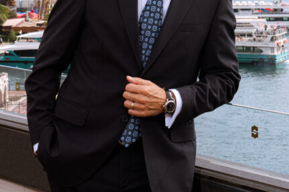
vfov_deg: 9.2
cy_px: -15
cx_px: 183
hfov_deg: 13.9
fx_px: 1188
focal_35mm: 148
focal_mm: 62
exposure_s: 1/160
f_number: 22
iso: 640
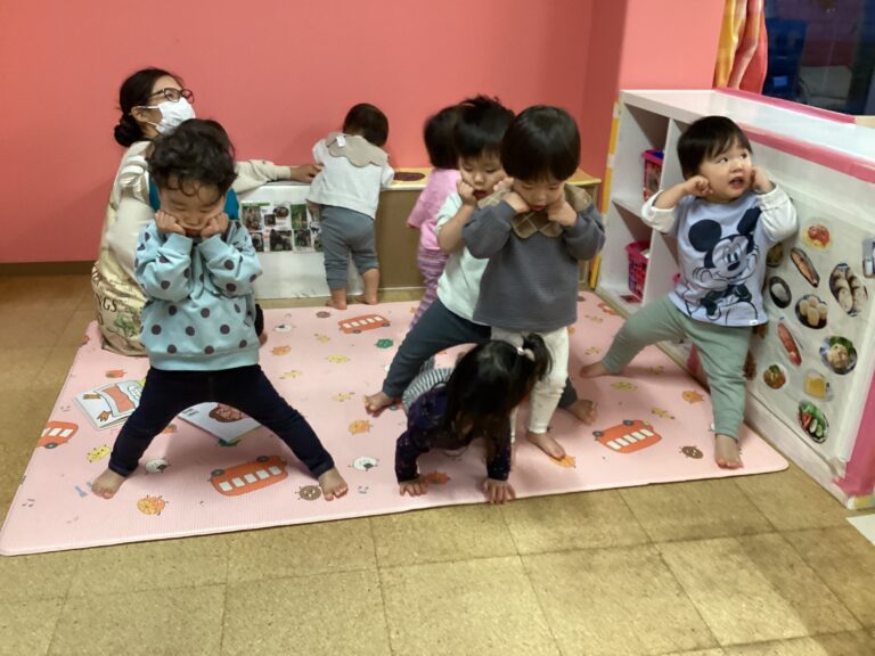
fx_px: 784
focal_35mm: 31
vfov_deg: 45.4
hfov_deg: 58.4
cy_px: 328
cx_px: 438
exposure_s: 1/60
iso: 400
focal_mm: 3.3
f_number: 2.4
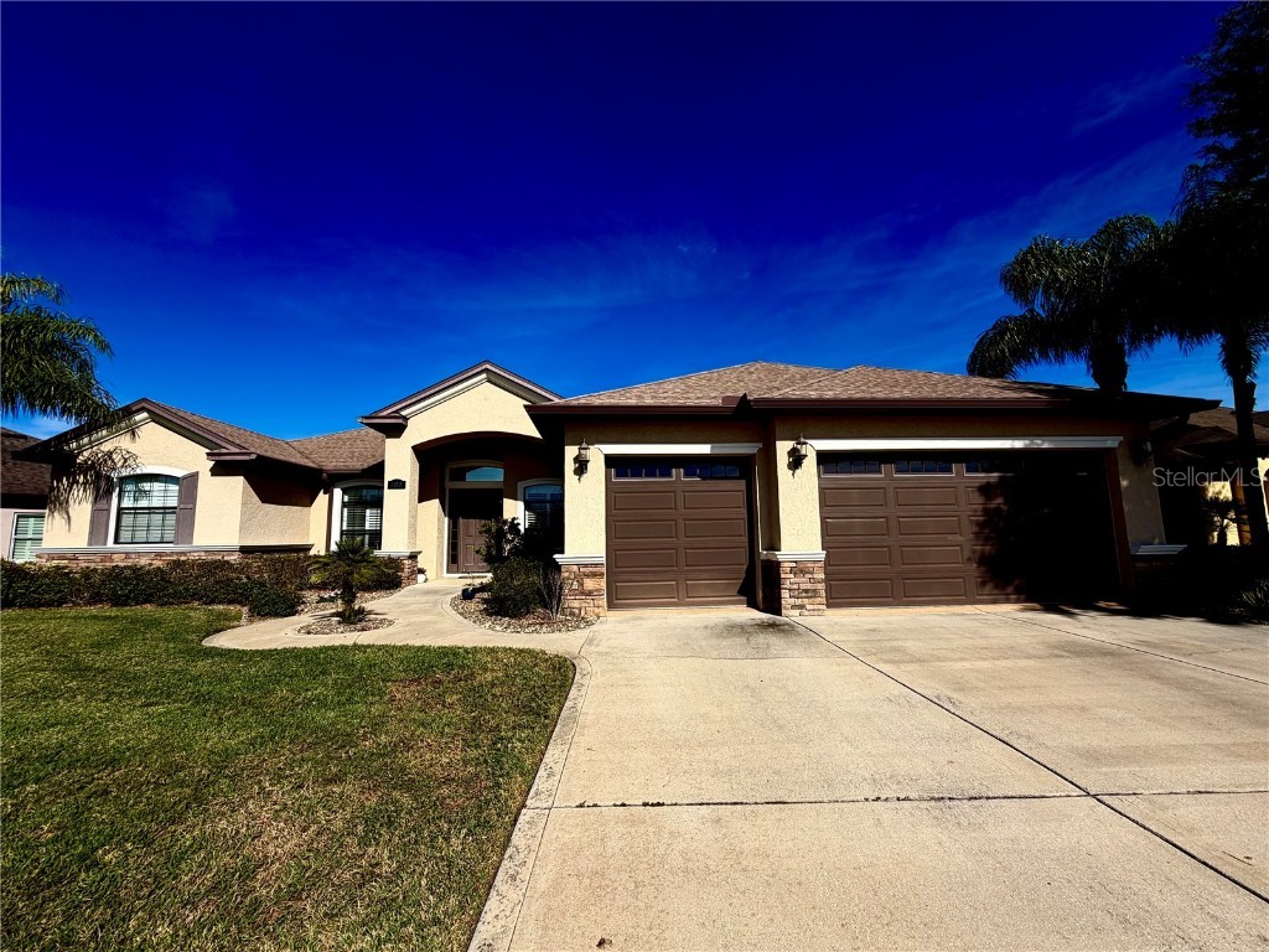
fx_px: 513
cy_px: 476
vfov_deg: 85.7
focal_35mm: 14
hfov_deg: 102.1
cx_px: 634
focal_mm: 2.22
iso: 20
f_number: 2.2
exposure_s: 1/1211
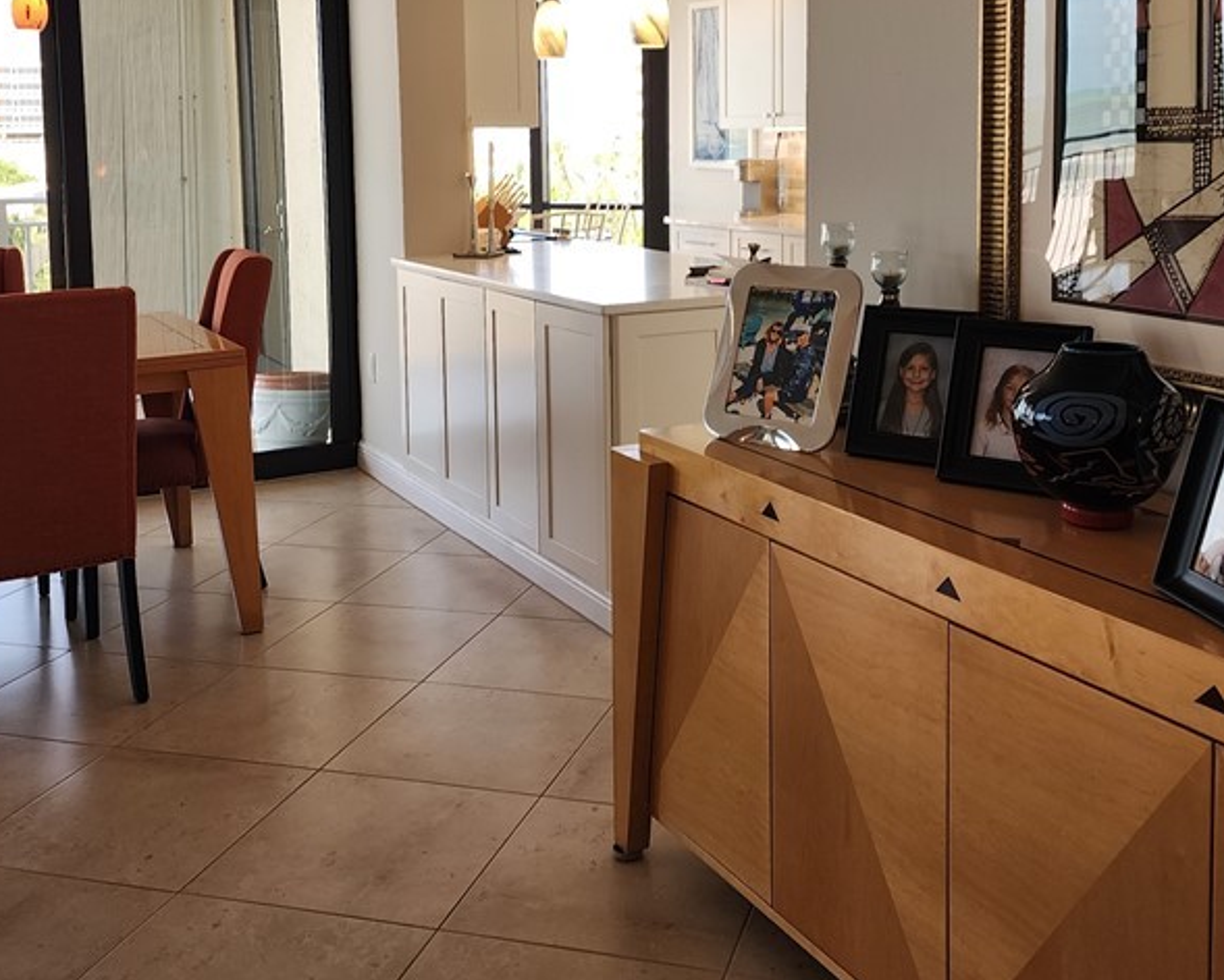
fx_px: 1414
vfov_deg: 37.4
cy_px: 253
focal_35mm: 39
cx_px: 669
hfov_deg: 46.8
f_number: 1.8
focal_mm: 6.4
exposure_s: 1/120
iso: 100
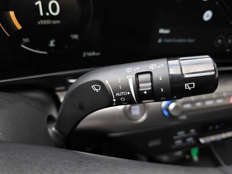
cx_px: 116
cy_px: 87
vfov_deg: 58.9
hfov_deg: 73.9
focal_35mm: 23
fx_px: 154
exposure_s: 1/180
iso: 40
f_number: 1.7
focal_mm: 6.3
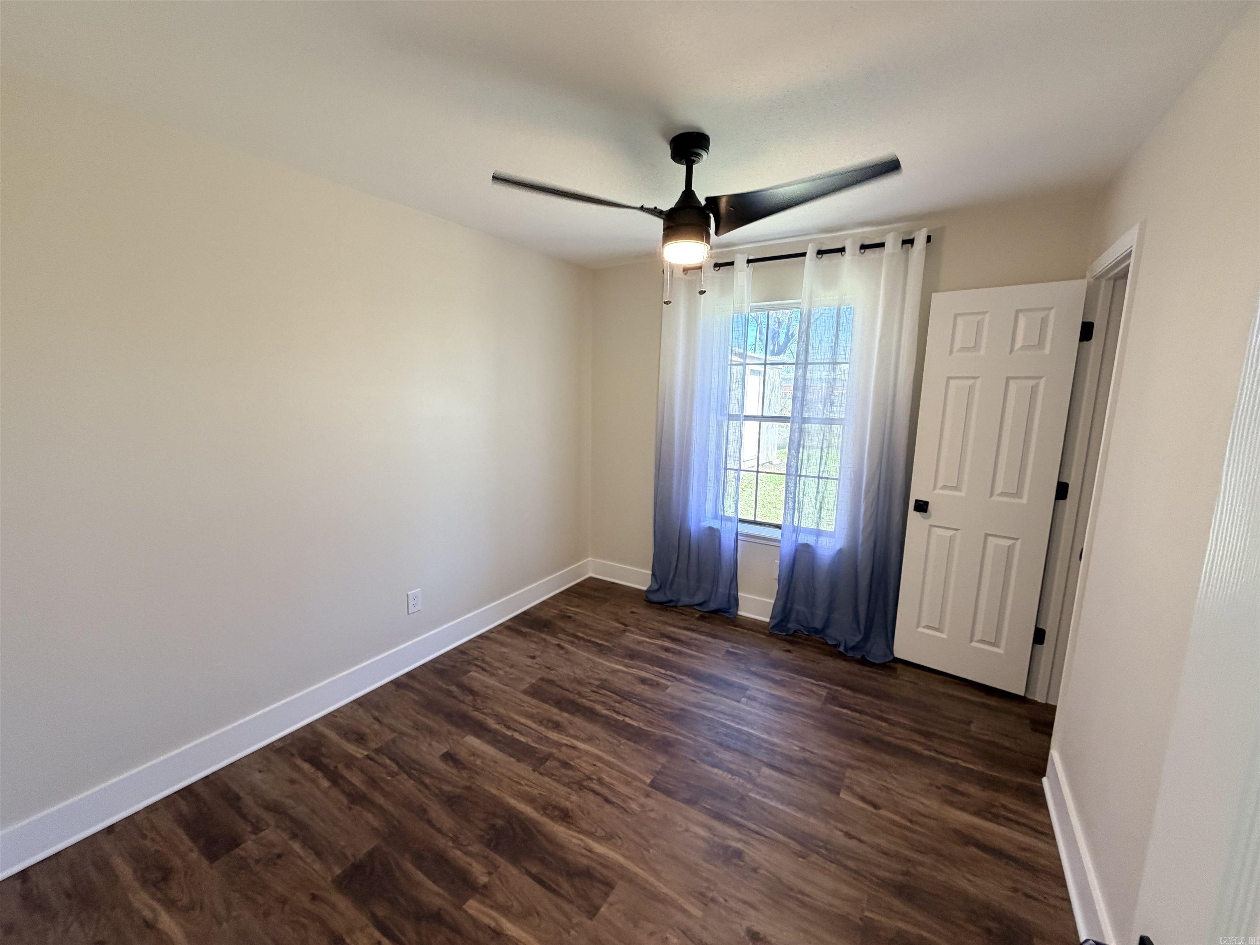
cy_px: 472
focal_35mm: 14
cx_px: 630
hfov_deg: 102.1
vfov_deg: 85.7
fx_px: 510
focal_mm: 2.22
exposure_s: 1/120
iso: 250
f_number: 2.2
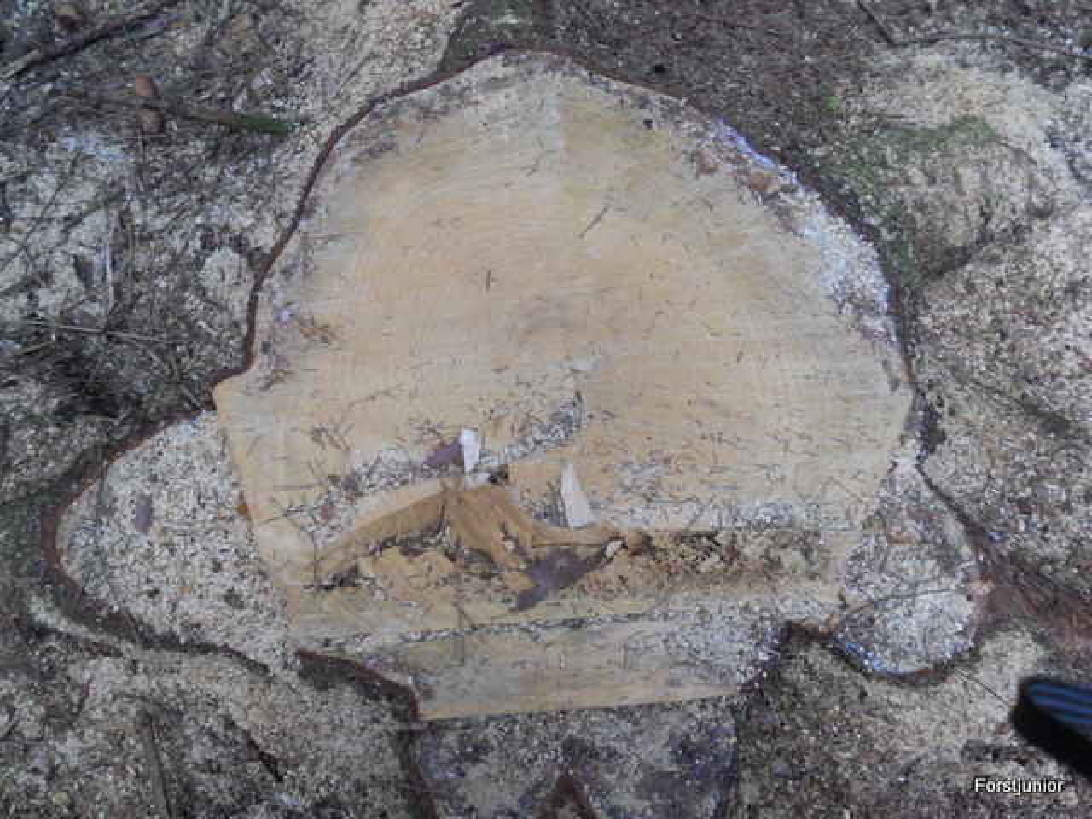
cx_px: 546
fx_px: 1009
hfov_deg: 56.8
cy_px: 410
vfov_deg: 44.2
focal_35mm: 32
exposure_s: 1/30
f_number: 3.5
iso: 200
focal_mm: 5.8
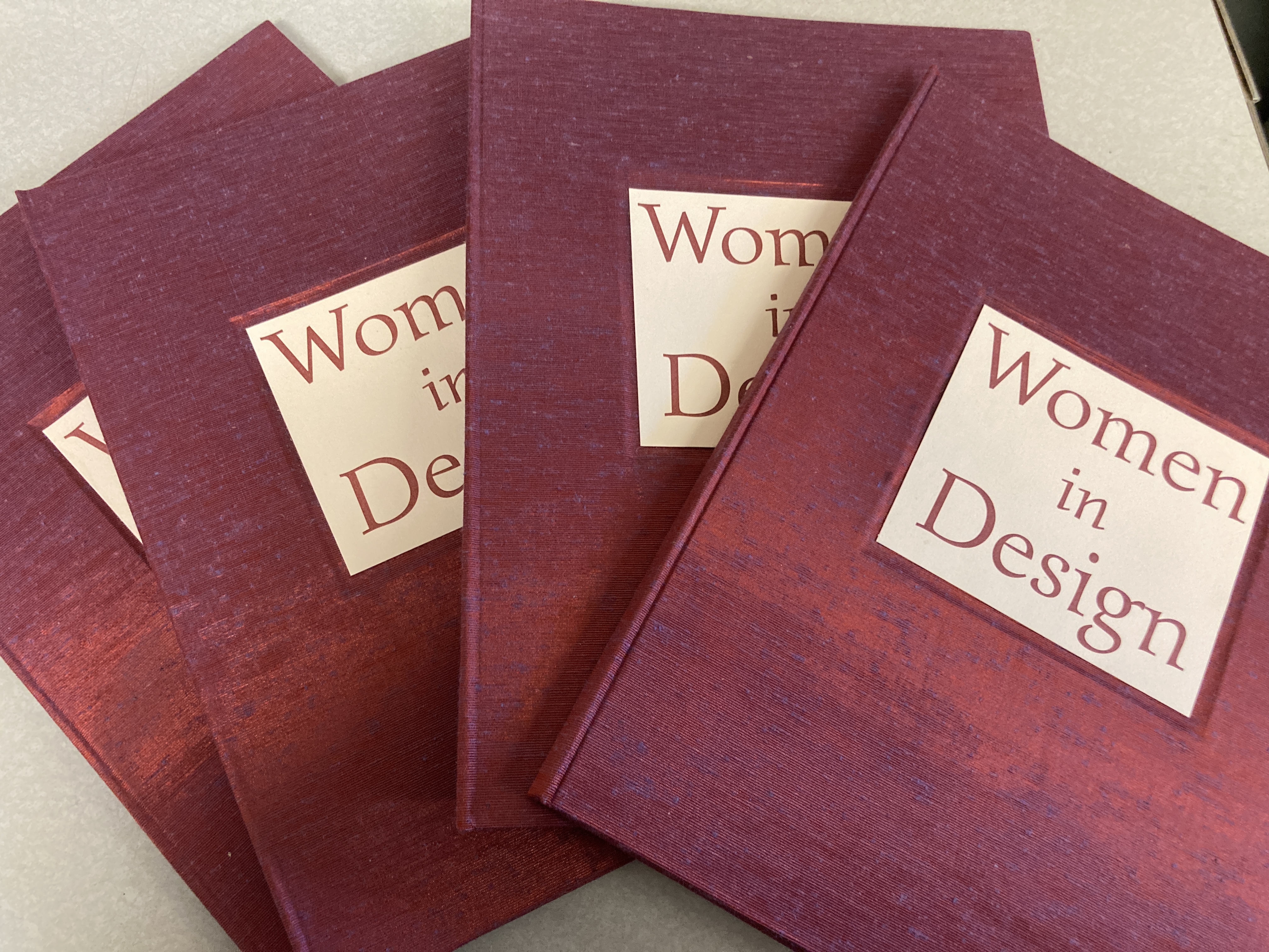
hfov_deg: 63.4
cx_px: 634
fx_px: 1026
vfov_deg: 49.7
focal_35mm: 28
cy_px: 476
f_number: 1.8
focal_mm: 3.99
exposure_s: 1/60
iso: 250
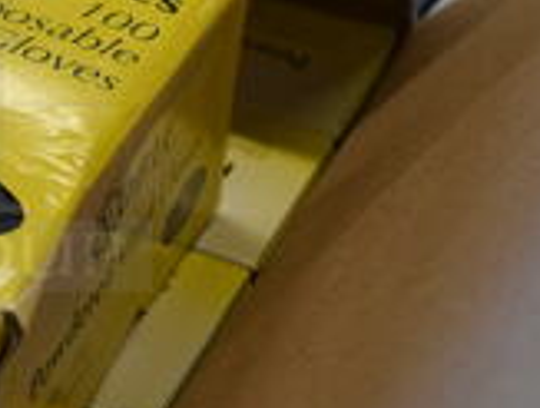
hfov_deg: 18.4
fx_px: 1517
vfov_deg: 15.3
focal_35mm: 97
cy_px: 116
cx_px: -215
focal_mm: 18
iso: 800
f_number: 3.5
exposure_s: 1/200
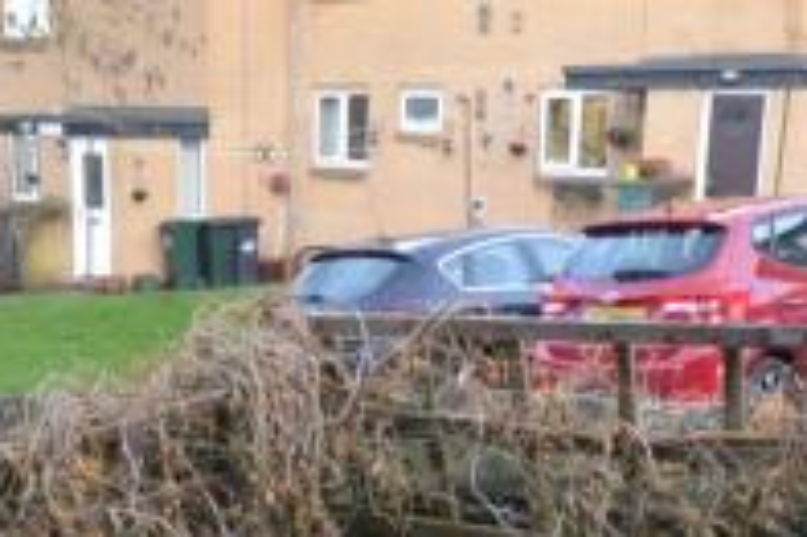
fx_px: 1747
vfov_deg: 16.0
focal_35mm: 78
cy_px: 810
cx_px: 356
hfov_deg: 26.0
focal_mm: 10
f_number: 5.6
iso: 400
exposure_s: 1/125
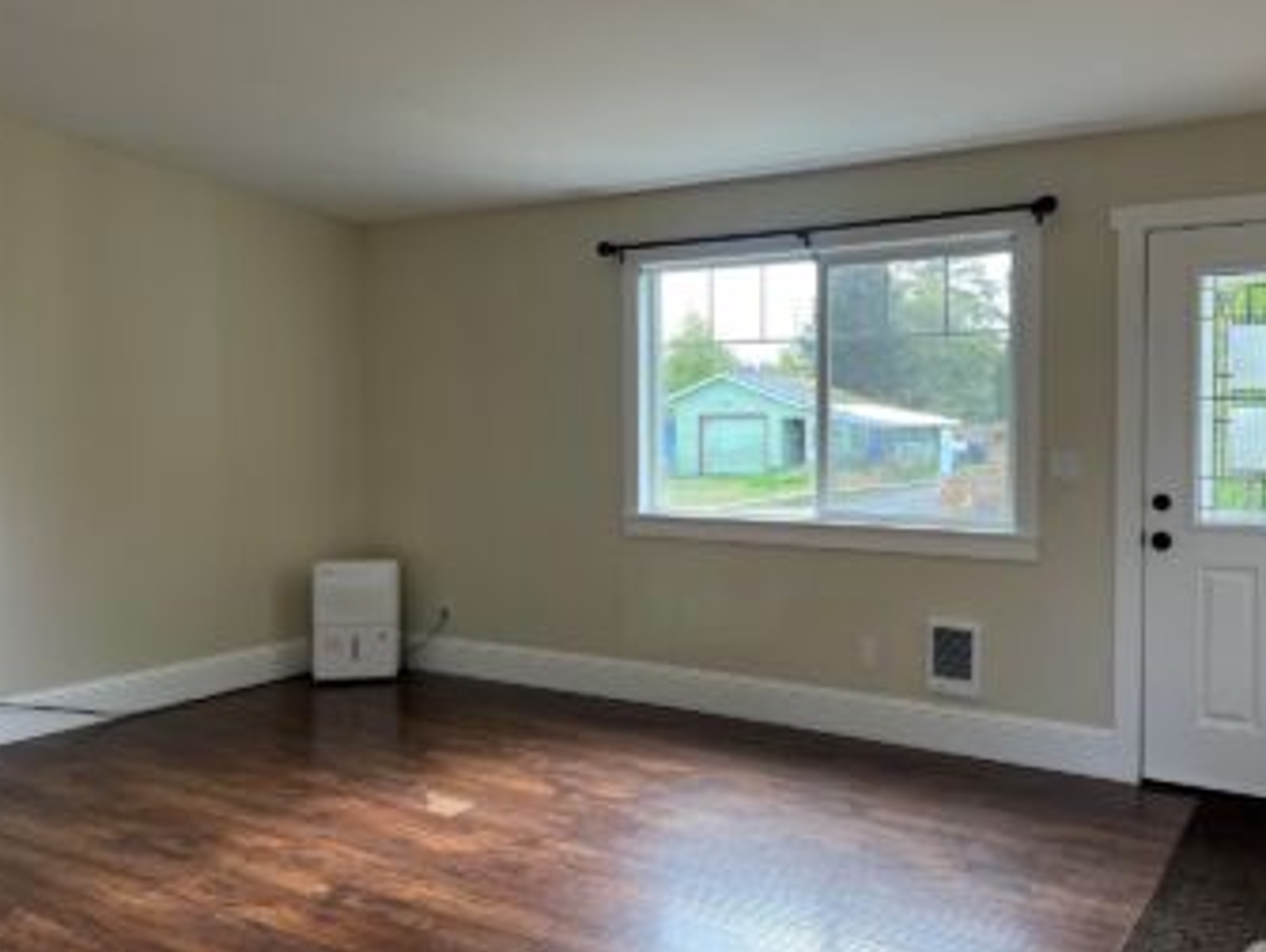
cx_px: 729
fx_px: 1135
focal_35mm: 31
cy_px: 438
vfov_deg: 45.5
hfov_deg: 58.0
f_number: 1.5
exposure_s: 1/120
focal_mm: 5.7
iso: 40
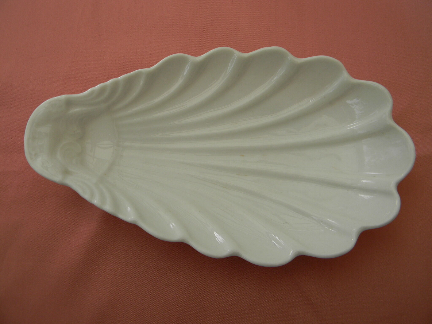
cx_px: 216
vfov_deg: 49.7
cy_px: 162
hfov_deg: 63.4
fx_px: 349
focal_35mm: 28
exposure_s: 1/175
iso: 80
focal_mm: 5
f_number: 3.5
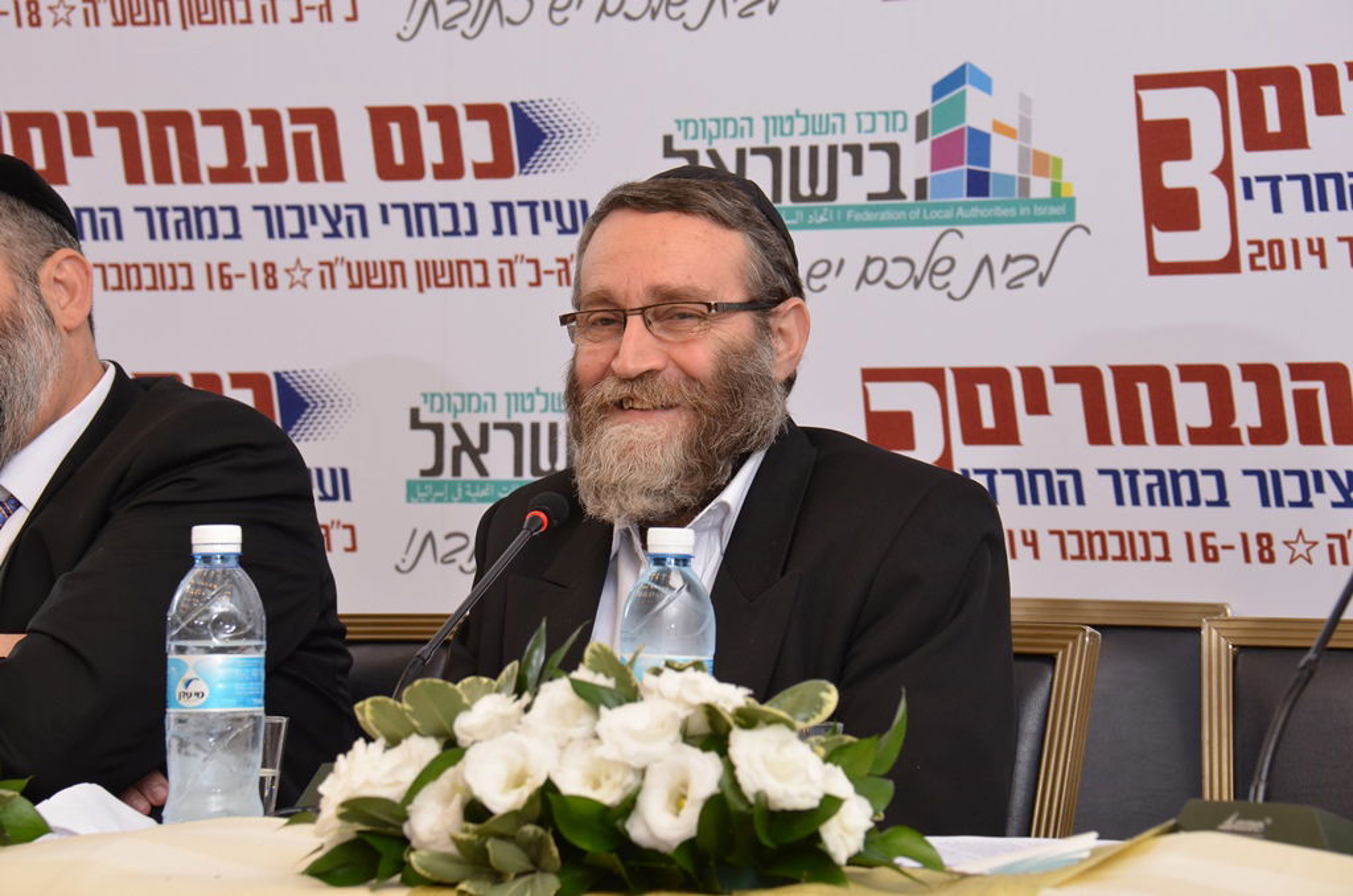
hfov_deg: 14.4
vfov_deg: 9.6
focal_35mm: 142
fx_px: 5344
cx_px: 676
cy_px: 448
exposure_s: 1/125
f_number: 8
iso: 800
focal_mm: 95
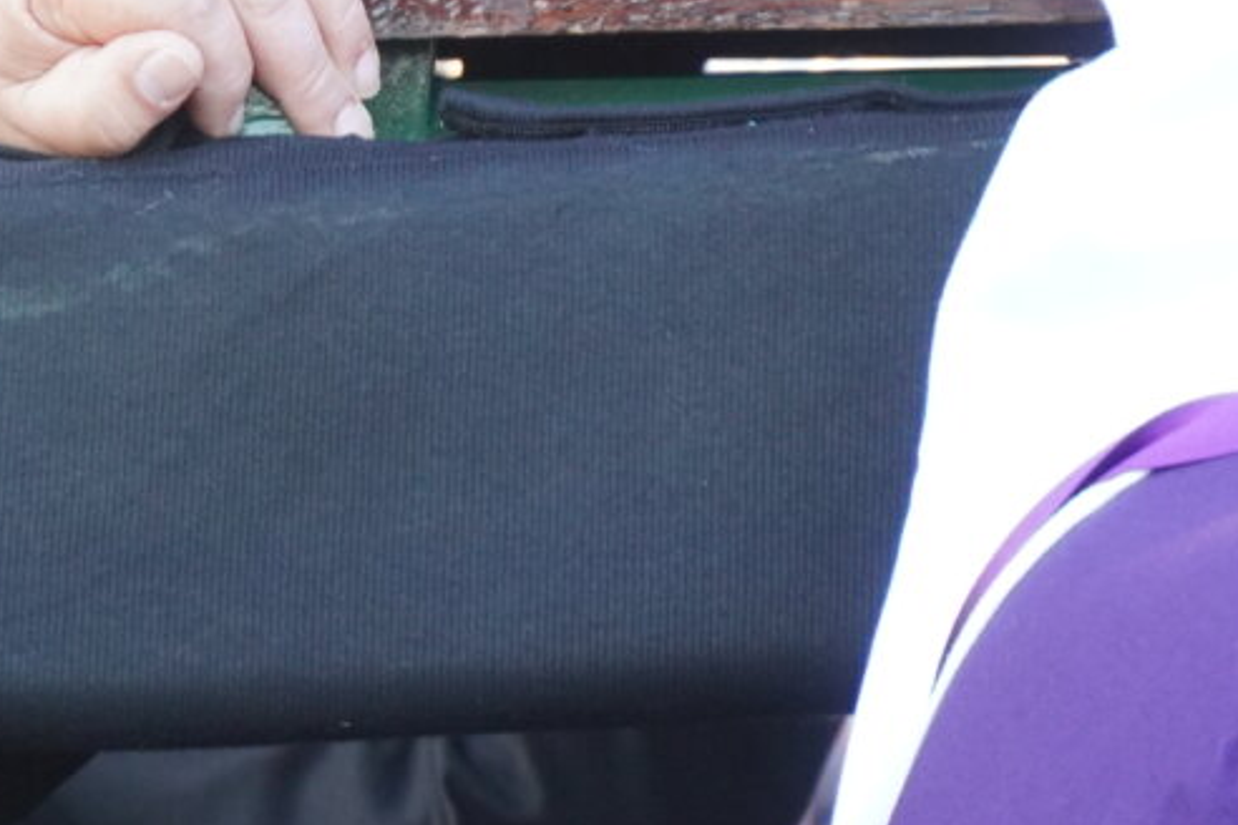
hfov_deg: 10.4
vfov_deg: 7.0
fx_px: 6705
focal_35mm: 195
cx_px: -239
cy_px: 640
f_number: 5.6
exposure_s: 1/80
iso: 2000
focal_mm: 50
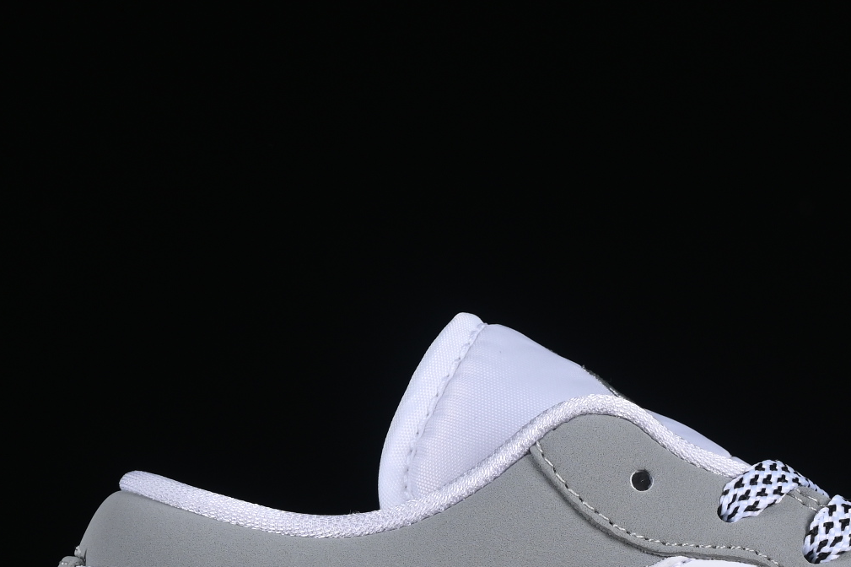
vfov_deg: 6.6
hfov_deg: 9.9
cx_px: 799
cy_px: 582
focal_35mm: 207
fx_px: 4891
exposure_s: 1/80
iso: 160
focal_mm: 50
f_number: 8
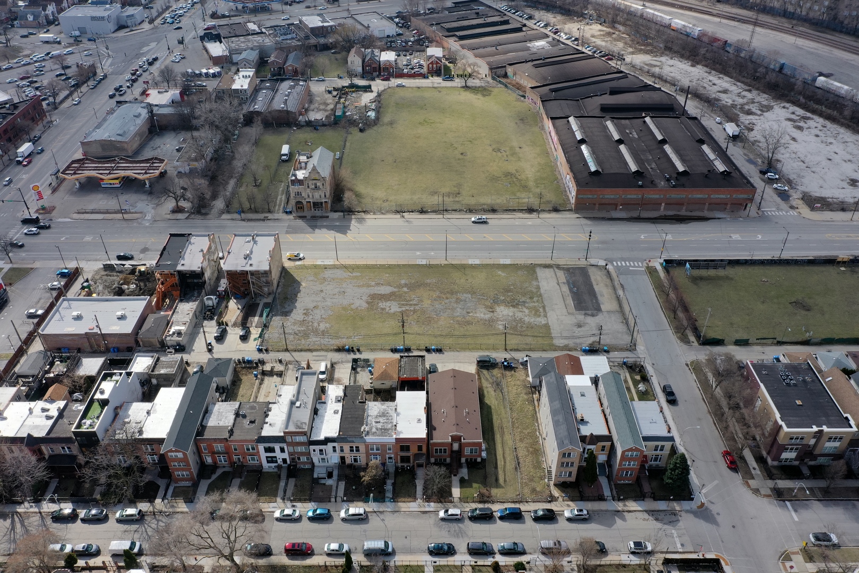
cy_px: 286
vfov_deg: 46.4
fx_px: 668
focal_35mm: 28
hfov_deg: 65.5
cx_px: 430
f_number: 5.6
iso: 100
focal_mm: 10.26
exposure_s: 1/500
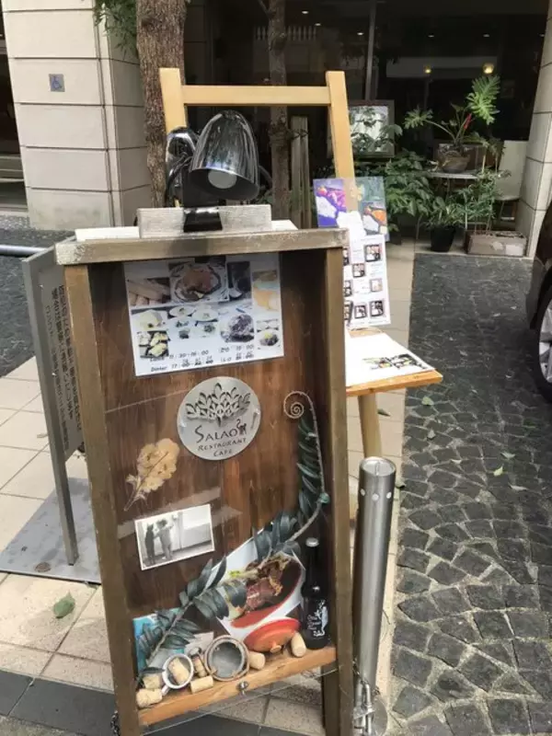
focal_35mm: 28
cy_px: 368
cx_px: 276
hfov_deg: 49.7
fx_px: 595
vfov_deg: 63.4
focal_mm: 3.99
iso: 20
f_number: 1.8
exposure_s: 1/247
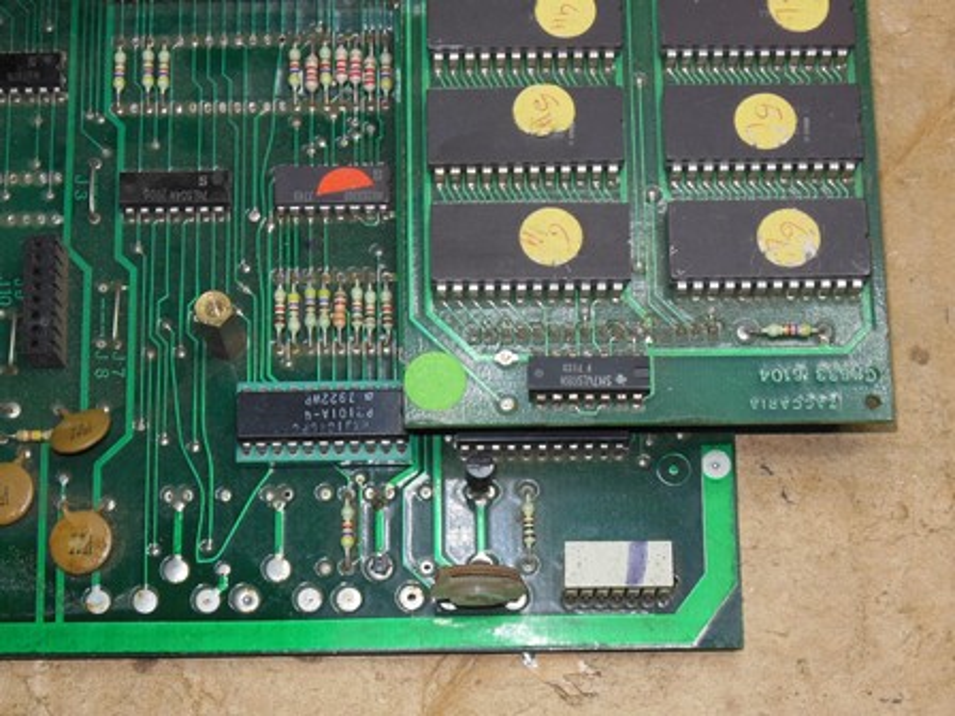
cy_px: 358
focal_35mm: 50
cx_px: 478
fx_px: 1379
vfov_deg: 29.1
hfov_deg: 38.2
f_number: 4
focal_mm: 8.9
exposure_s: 1/60
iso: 125
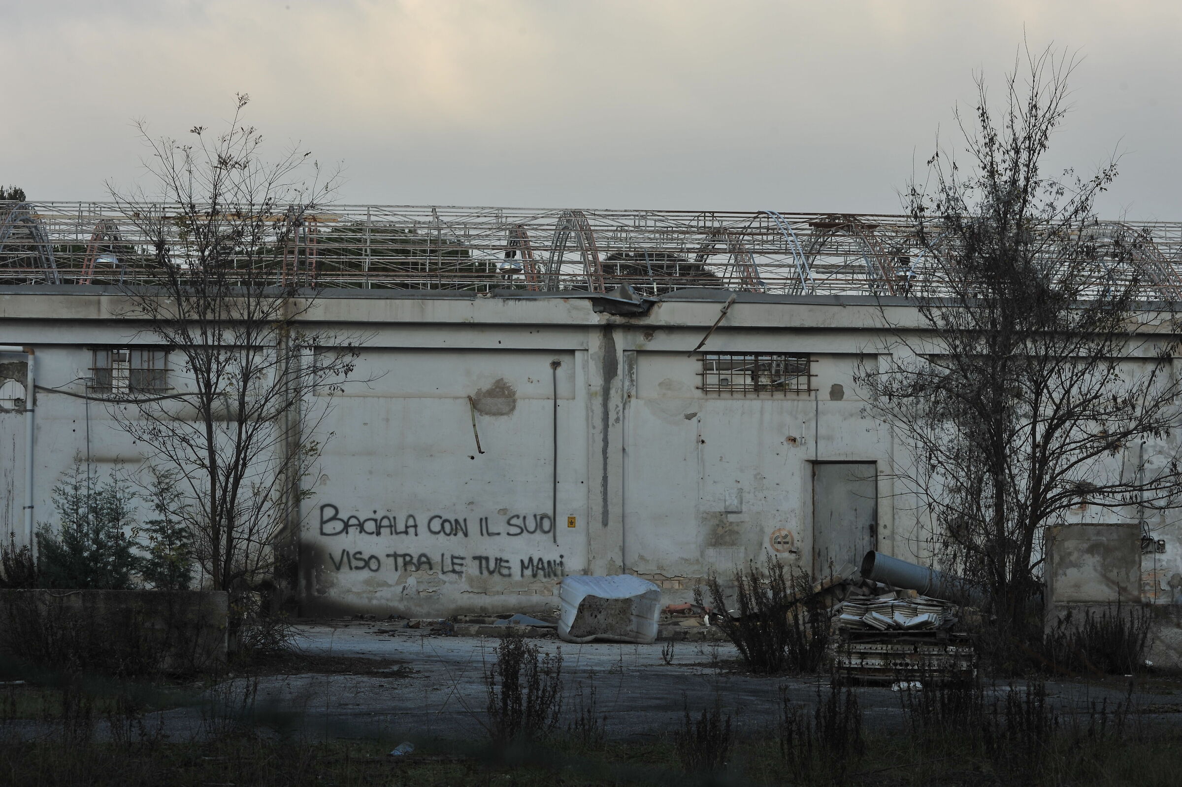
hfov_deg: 25.4
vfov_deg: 17.0
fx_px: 2625
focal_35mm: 80
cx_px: 591
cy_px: 394
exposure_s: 1/250
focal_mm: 80
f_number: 8
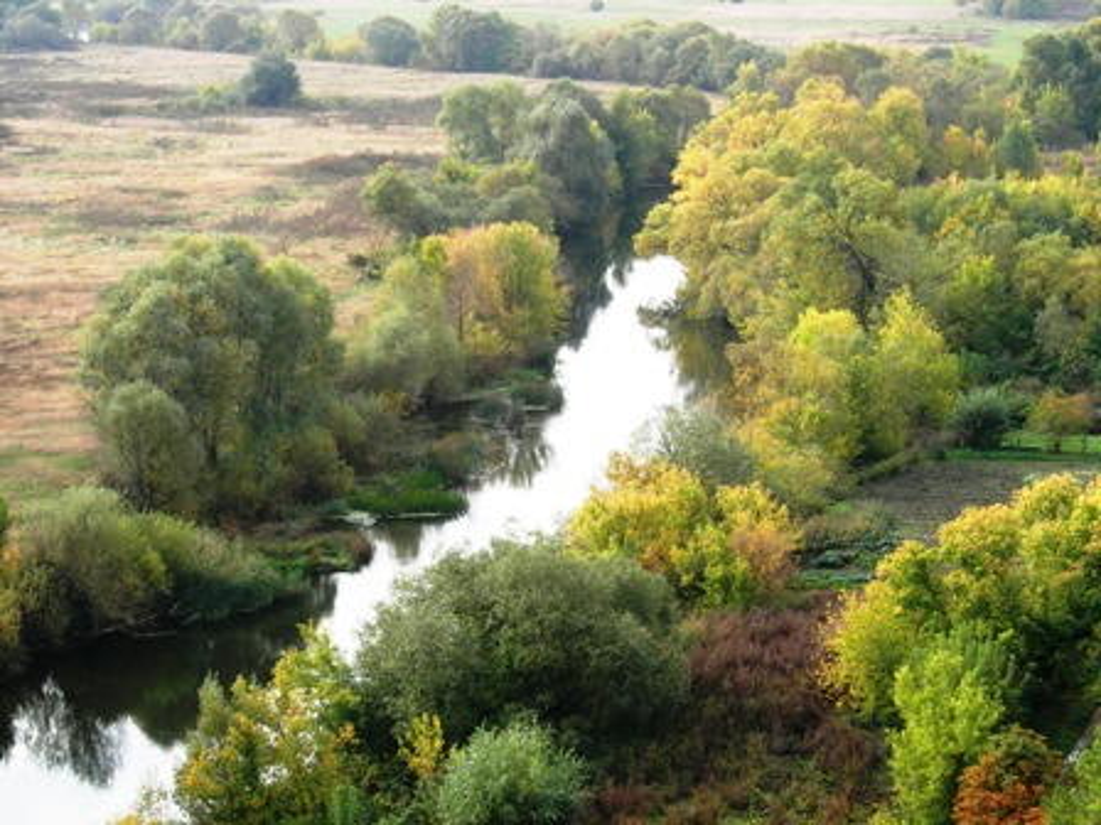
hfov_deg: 17.4
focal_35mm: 113
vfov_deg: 13.1
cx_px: 550
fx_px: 3594
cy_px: 412
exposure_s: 1/105
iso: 64
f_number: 8.2
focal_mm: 23.4
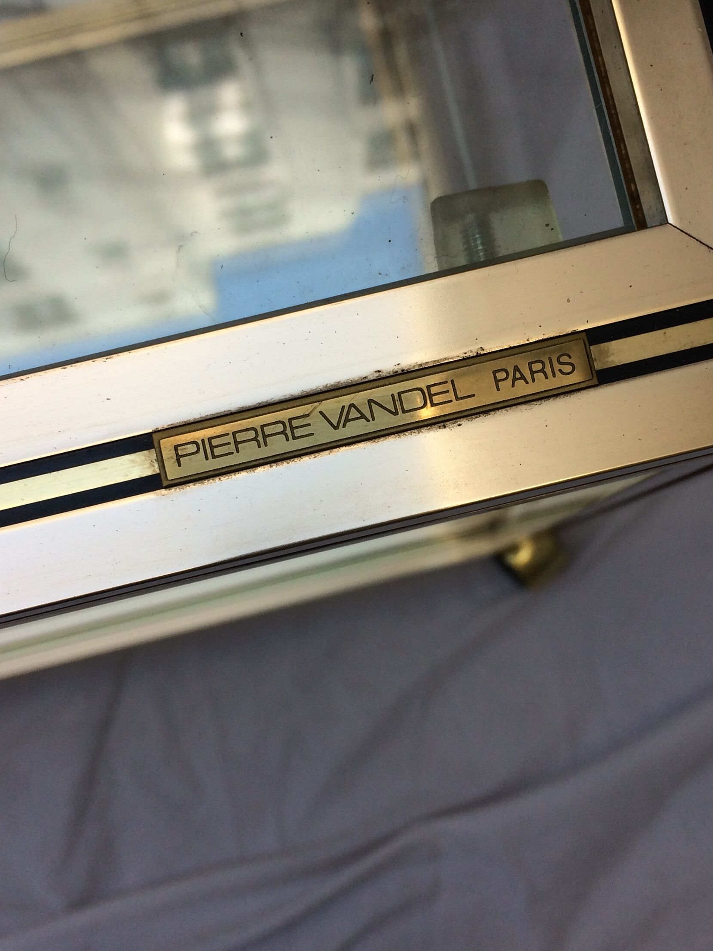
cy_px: 477
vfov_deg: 43.8
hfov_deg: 33.4
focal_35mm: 43
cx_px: 444
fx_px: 1181
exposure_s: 1/360
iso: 32
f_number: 2.2
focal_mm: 4.15
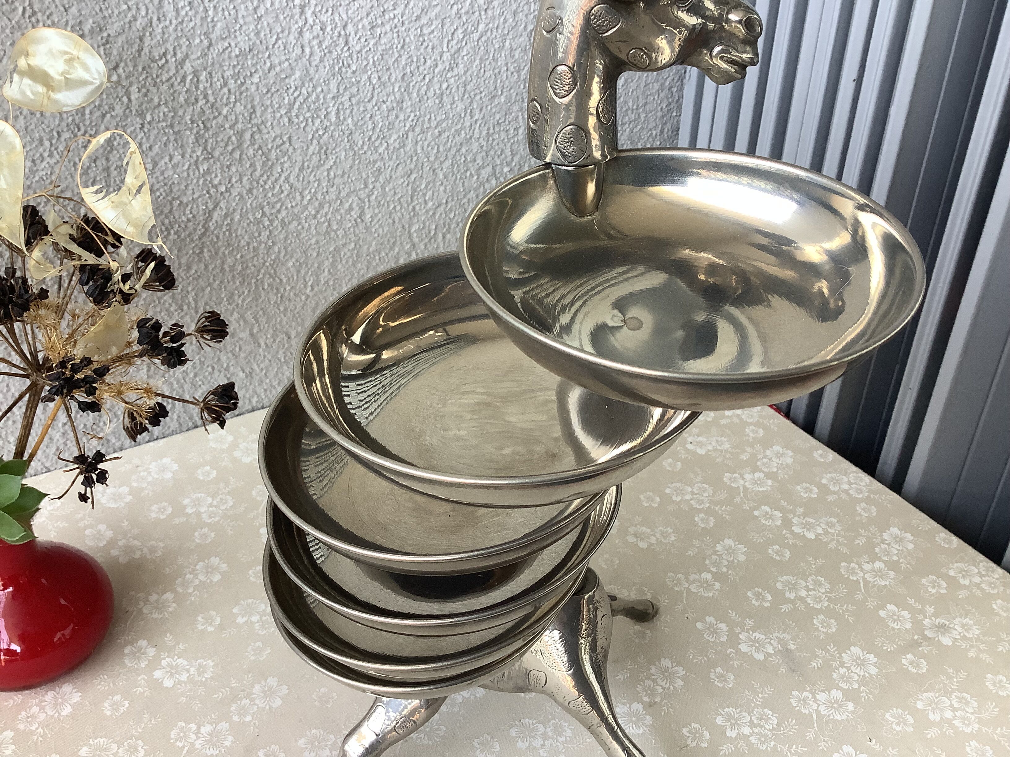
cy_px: 378
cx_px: 505
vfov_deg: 45.4
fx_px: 904
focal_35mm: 31
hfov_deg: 58.4
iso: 100
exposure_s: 1/120
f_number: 2.4
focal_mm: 3.3
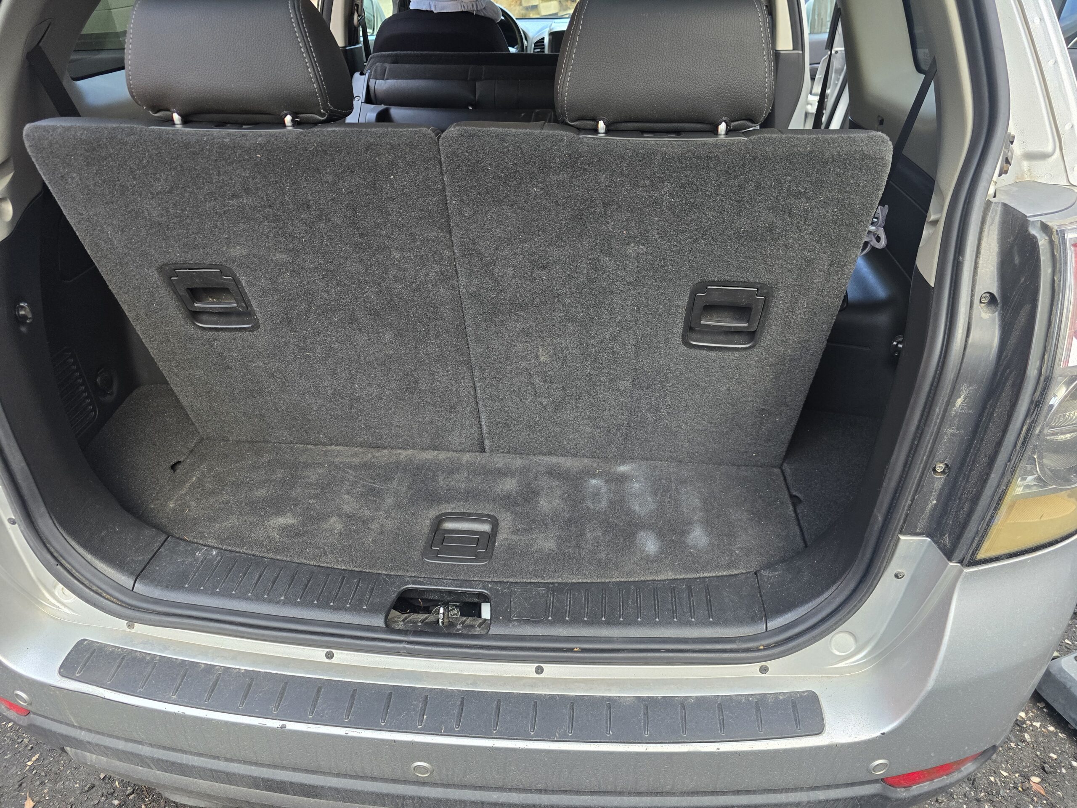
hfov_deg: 73.9
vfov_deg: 58.9
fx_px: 716
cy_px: 404
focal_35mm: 23
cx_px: 538
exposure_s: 1/180
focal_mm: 6.3
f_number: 1.7
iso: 200
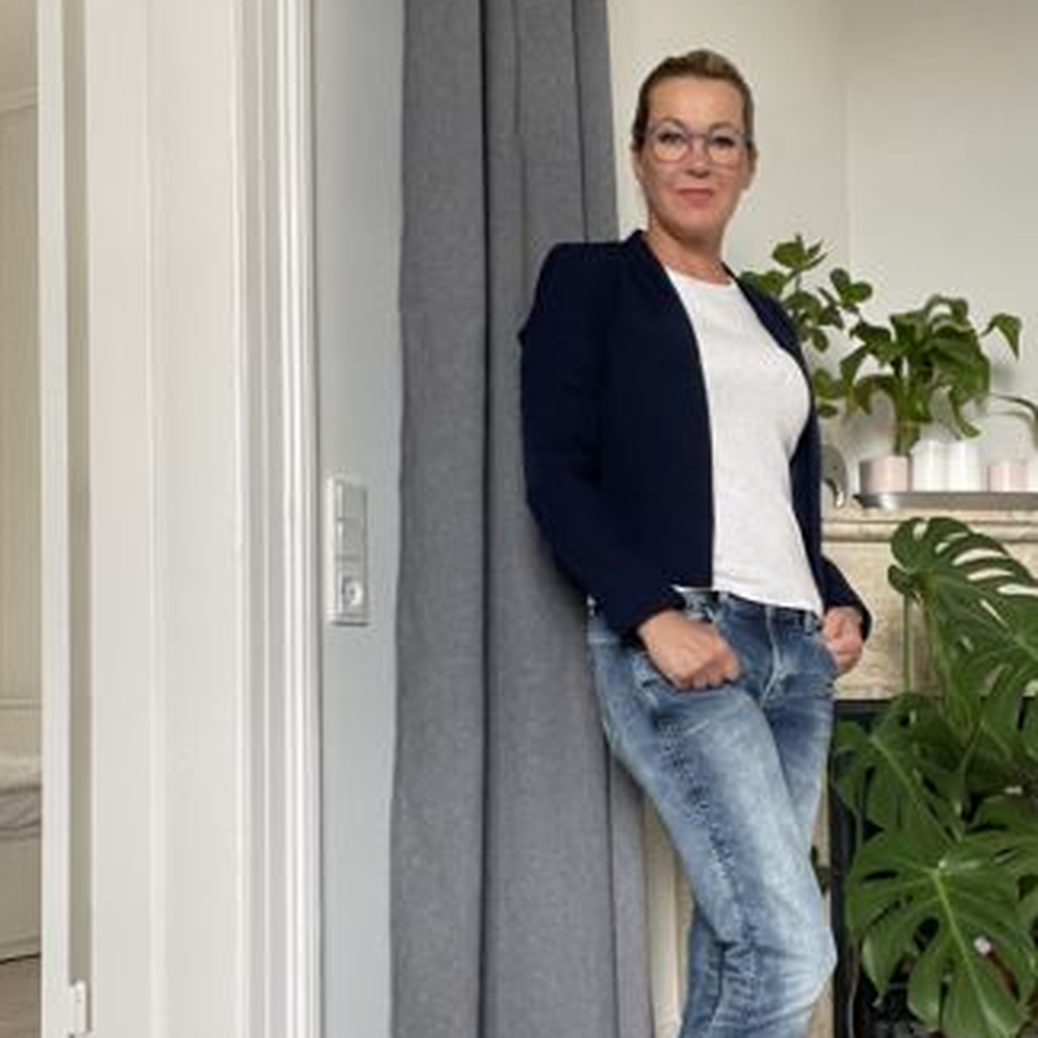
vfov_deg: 34.6
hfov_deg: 34.3
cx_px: 712
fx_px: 1662
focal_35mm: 49
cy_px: 607
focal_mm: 2.71
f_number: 2.2
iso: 160
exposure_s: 1/60
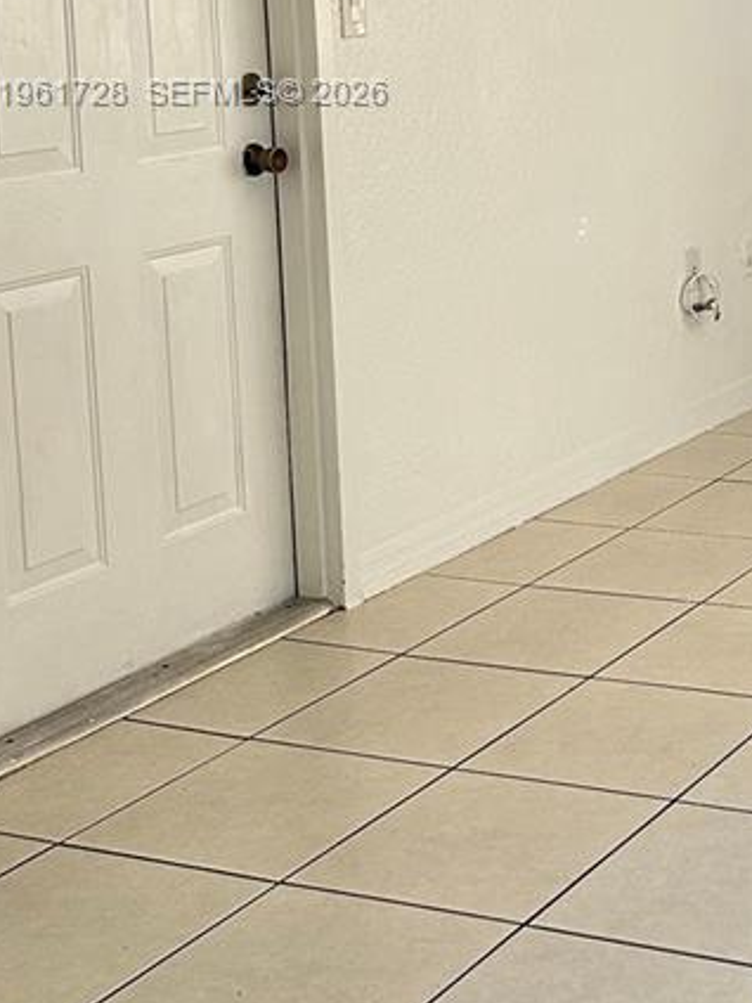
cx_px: 1012
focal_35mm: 68
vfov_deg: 27.5
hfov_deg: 19.7
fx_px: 1970
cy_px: 95
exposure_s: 1/121
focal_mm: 6.86
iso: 200
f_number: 1.78
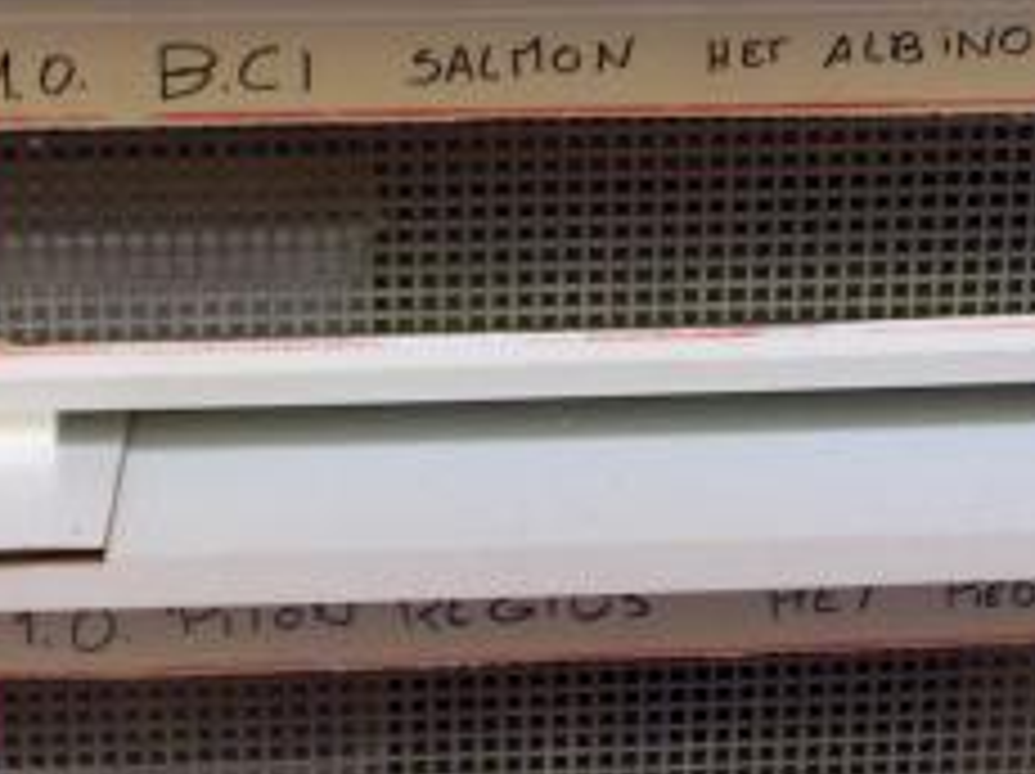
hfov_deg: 19.1
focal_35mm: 103
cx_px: 670
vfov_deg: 14.2
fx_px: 3076
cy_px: 32
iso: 167
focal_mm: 6.11
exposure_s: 1/131
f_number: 2.8
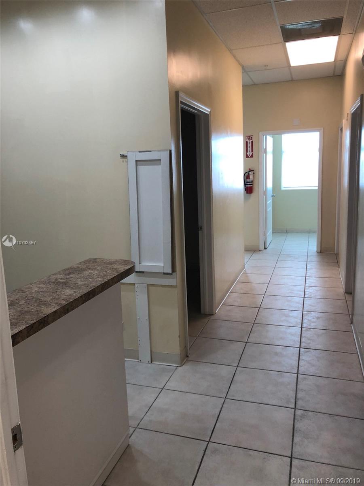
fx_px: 393
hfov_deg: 49.7
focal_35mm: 28
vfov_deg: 63.4
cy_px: 243
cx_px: 182
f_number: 1.8
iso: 25
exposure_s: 1/40
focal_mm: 4
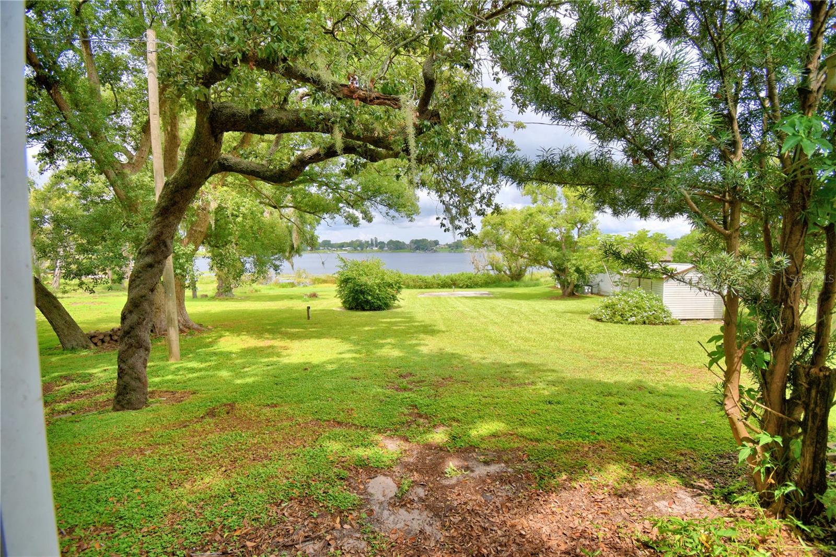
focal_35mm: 15
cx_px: 418
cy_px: 278
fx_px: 348
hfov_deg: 100.4
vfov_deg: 77.3
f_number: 4.5
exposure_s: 1/500
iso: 100
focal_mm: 10
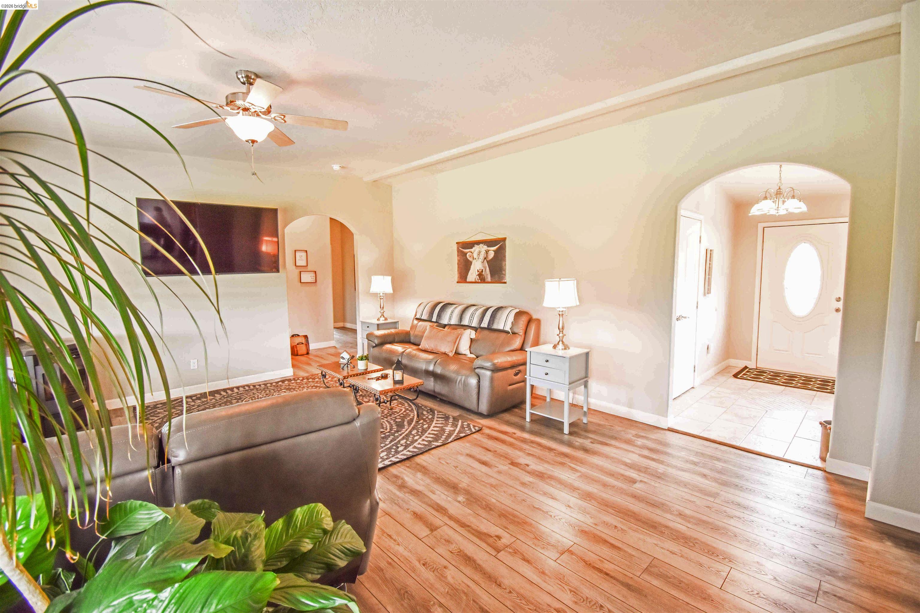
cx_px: 460
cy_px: 306
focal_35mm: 15
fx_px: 383
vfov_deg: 77.3
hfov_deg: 100.4
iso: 640
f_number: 4.5
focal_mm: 10
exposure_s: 1/60
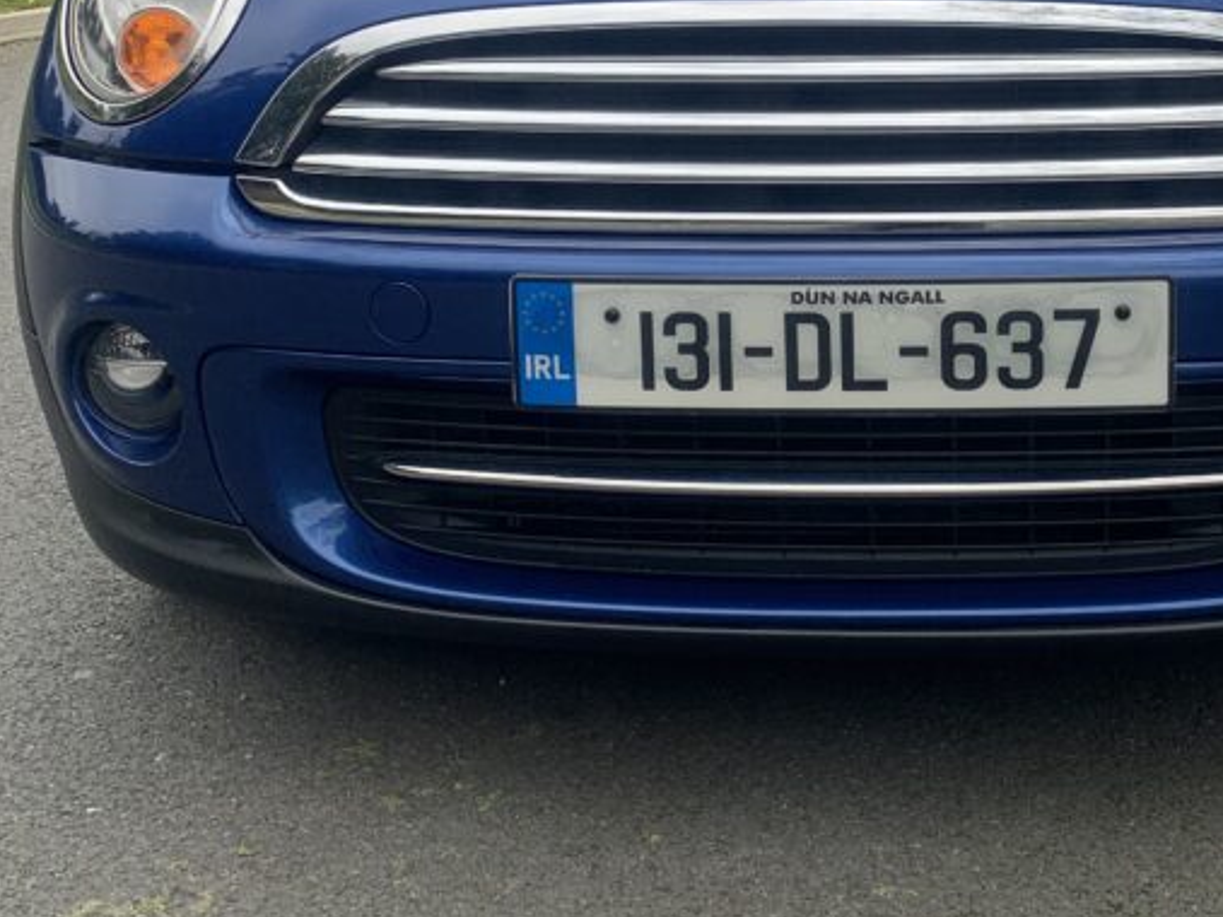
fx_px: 1448
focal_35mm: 41
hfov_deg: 44.7
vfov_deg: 34.4
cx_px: 864
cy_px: 227
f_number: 1.8
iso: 25
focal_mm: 4.25
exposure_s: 1/1812
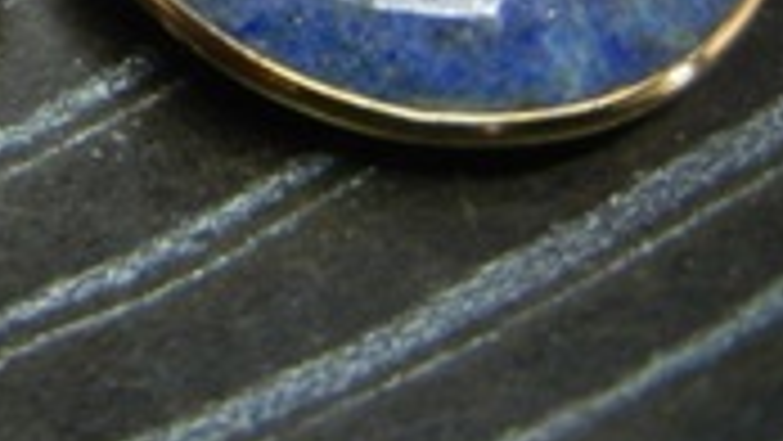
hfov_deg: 20.5
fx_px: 1952
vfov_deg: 11.9
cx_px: -270
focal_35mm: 94
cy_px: -358
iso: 400
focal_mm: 5.4
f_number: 3.5
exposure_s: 1/12.7
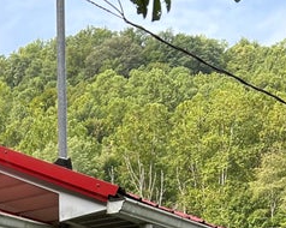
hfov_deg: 19.9
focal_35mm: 91
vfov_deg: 15.2
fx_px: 770
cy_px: 374
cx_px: -50
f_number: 1.5
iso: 50
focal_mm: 5.7
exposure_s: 1/666
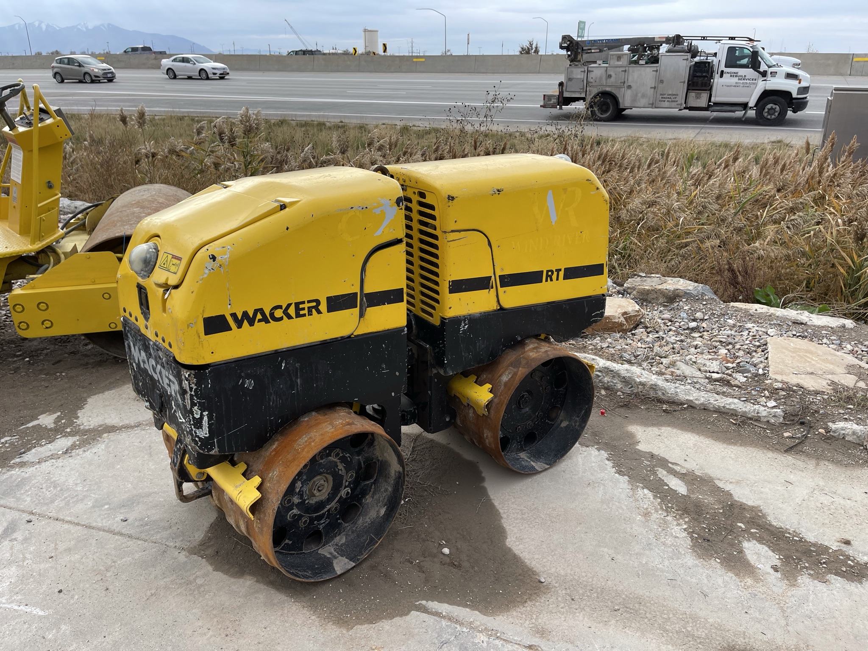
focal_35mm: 26
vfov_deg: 53.1
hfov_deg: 67.3
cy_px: 326
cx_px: 434
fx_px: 652
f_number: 1.6
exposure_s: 1/985
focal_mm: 5.1
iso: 32
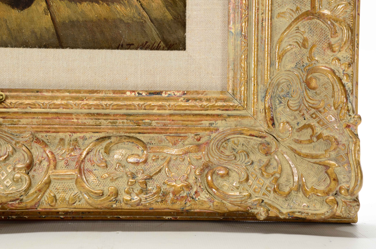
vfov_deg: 9.9
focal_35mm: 138
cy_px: 124
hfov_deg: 14.9
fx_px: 1438
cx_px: 188
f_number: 11
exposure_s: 1/160
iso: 200
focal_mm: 92
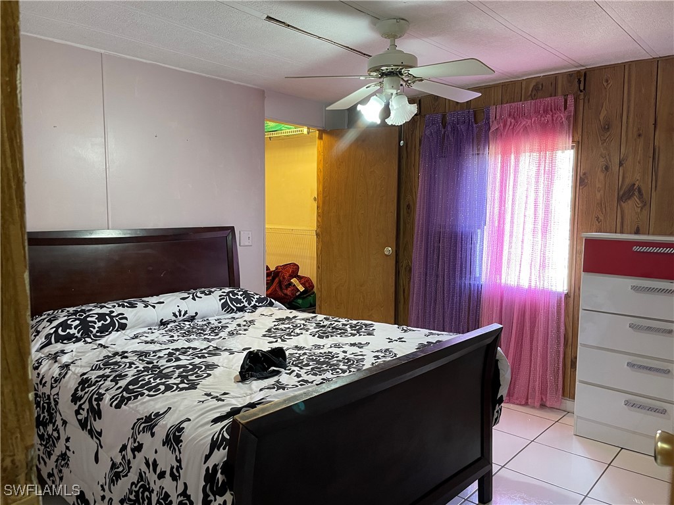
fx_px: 506
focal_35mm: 26
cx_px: 337
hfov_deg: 67.3
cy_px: 252
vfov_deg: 53.1
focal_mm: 4.2
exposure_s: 1/60
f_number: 1.6
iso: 160
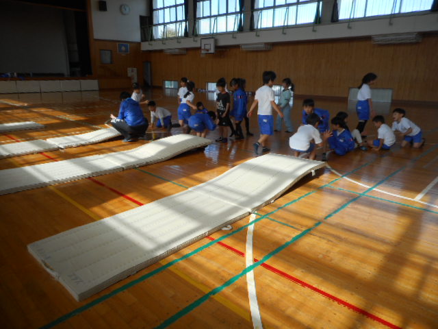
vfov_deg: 54.9
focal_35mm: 25
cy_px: 164
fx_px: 316
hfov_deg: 69.4
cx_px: 219
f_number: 3.7
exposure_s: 1/160
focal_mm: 4.5
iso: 80
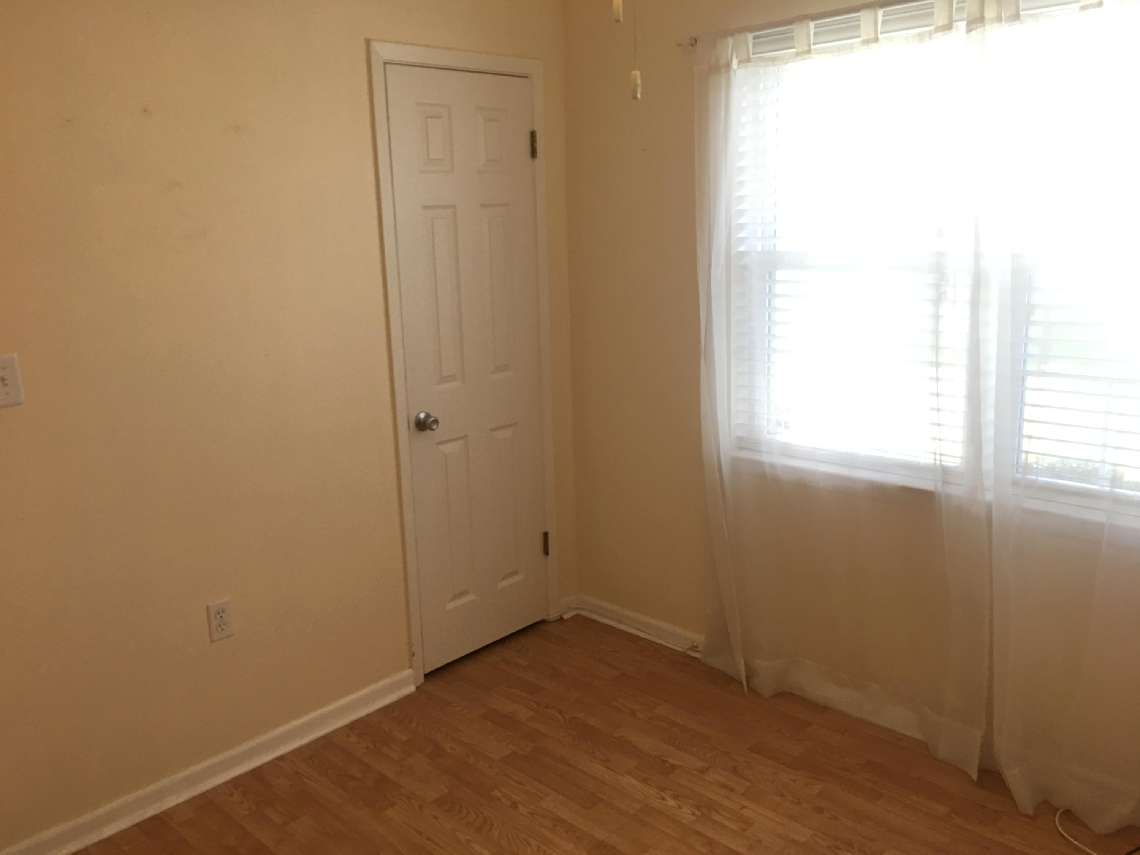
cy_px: 428
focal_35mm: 29
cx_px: 570
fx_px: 955
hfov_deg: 61.7
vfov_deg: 48.2
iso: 32
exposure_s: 1/15
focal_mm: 4.15
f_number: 2.2
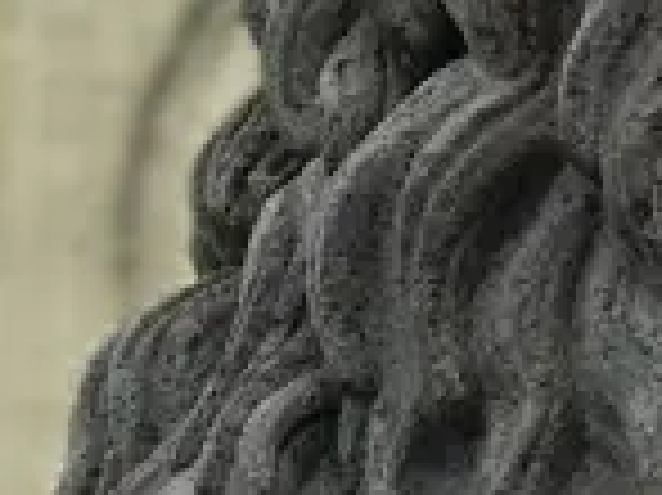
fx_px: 4739
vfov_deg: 6.0
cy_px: 86
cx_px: 932
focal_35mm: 248
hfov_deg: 7.9
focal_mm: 6.6
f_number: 2.8
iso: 20
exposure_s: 1/424
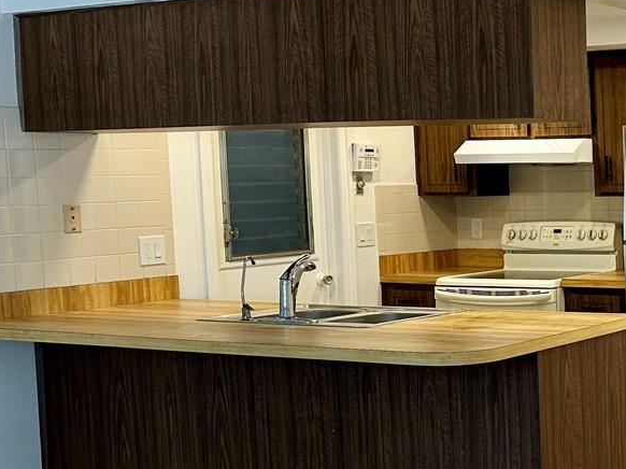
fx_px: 1193
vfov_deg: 22.2
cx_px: 788
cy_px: 273
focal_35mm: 66
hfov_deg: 25.7
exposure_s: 1/120
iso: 80
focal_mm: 6.86
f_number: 1.78
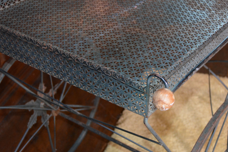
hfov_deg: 31.2
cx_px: 147
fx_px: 405
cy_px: 67
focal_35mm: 64
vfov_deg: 21.2
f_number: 4.5
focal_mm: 32
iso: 2800
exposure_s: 1/60
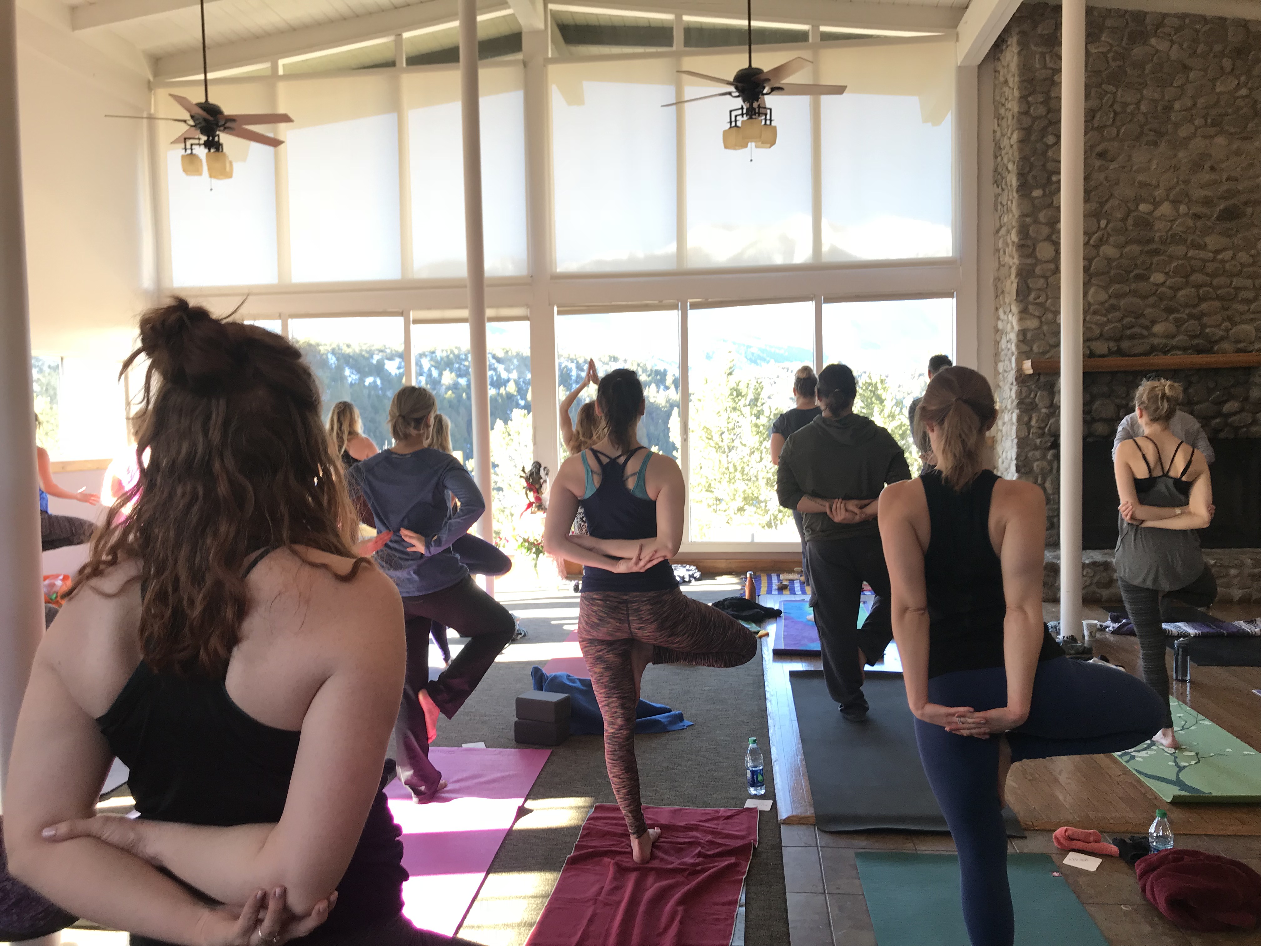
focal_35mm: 28
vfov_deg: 49.7
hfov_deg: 63.4
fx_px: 1020
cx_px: 630
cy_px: 473
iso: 25
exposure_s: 1/60
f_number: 1.8
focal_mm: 3.99
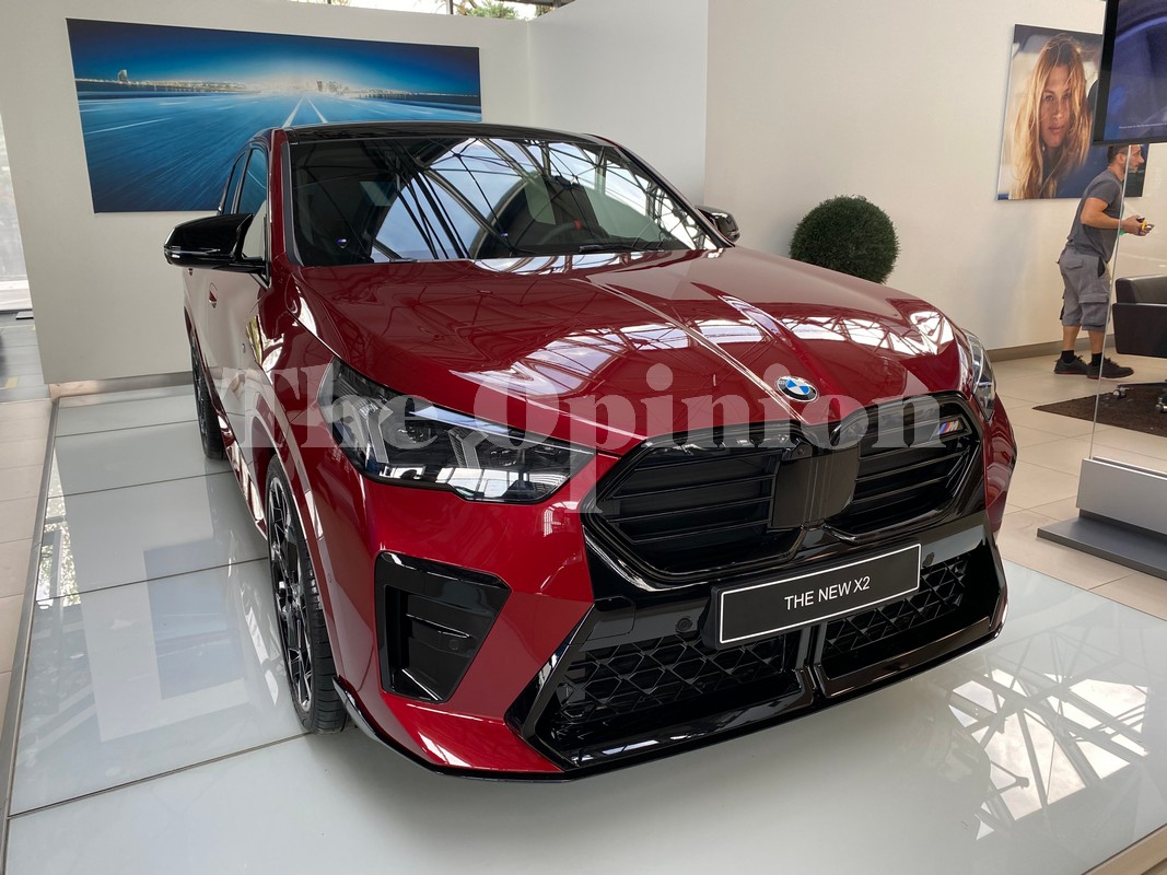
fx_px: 876
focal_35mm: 26
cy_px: 438
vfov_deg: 53.1
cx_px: 584
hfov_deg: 67.3
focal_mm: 4.25
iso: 100
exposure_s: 1/121
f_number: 1.8
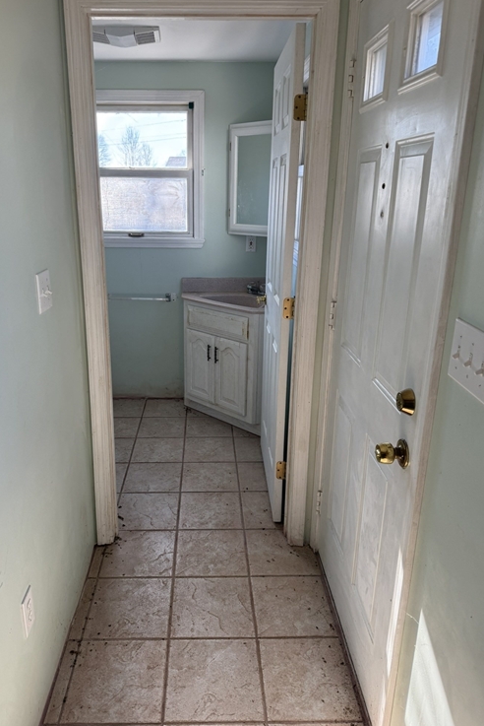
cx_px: 209
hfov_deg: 49.4
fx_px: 524
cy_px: 350
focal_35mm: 26
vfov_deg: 69.3
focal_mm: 6.76
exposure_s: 1/243
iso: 100
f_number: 1.78
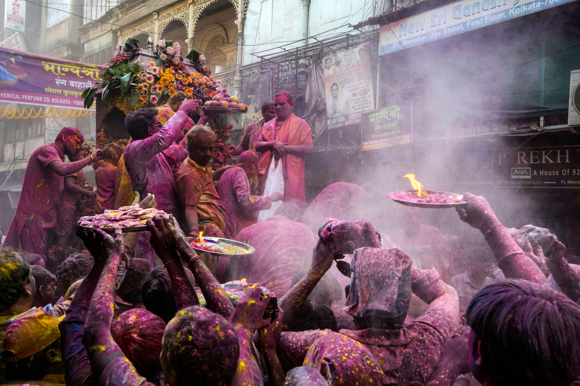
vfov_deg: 37.9
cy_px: 193
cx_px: 290
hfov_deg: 54.4
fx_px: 564
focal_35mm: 35
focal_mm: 35
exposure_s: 1/500
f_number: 8
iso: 800
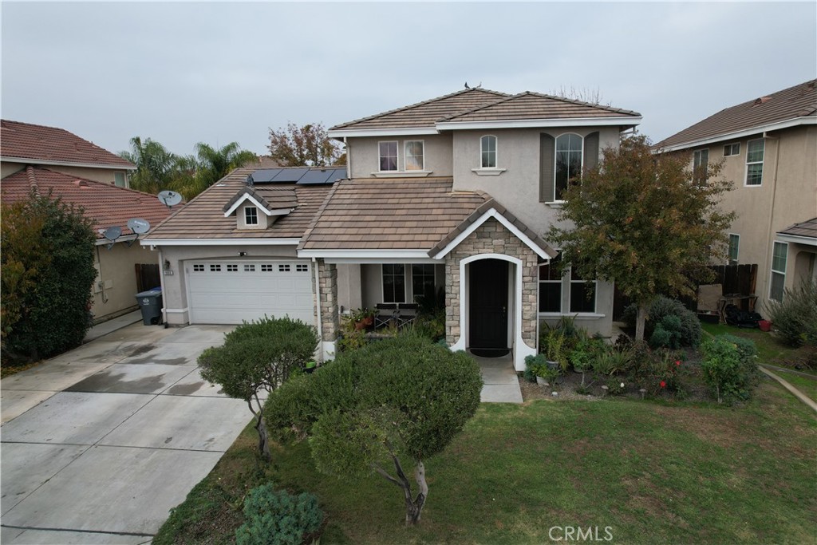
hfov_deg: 78.6
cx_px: 408
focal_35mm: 22
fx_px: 499
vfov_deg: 57.2
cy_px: 272
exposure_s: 1/500
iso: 100
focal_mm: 8.38
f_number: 2.8
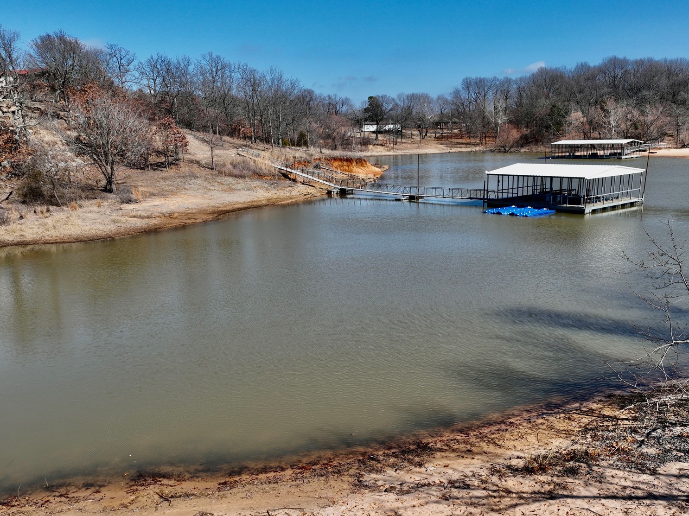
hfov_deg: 58.3
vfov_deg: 45.0
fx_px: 617
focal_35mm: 31
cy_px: 323
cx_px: 369
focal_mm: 12.29
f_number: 2.8
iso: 100
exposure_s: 1/1250
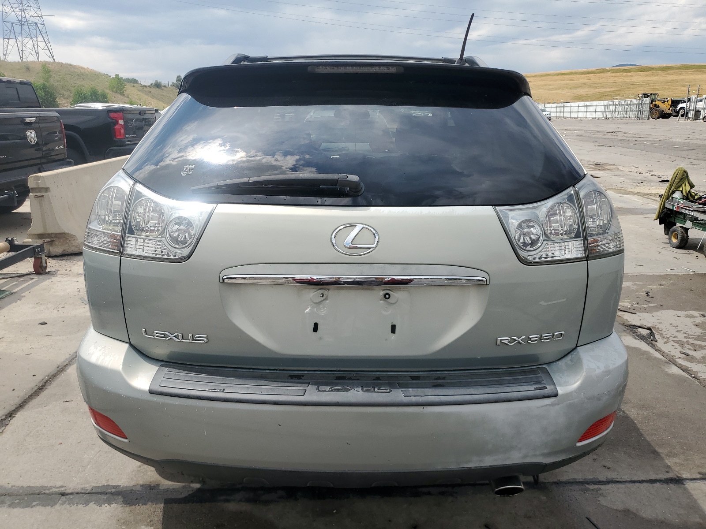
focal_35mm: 26
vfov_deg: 53.1
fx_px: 530
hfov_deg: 67.3
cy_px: 264
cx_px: 353
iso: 50
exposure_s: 1/3333
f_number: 1.5
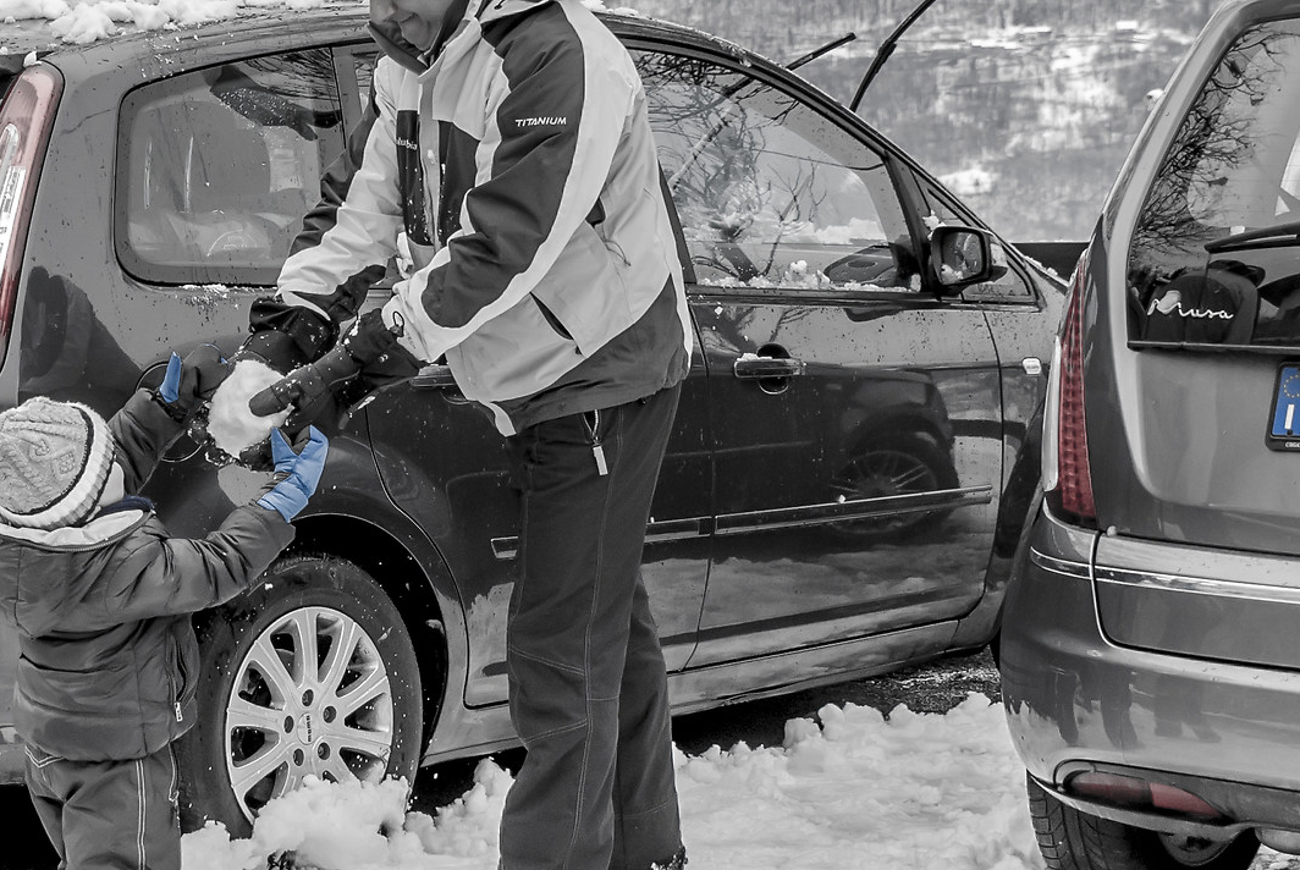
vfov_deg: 15.6
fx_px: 3181
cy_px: 462
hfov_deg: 22.8
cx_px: 253
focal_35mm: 88
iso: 200
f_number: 4
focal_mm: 26
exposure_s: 1/400
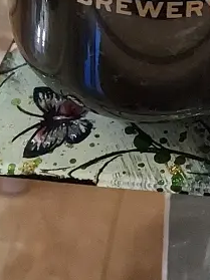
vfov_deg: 20.3
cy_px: -86
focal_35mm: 88
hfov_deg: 15.3
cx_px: 329
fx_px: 712
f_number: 1.8
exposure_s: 1/25
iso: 1000
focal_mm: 4.6
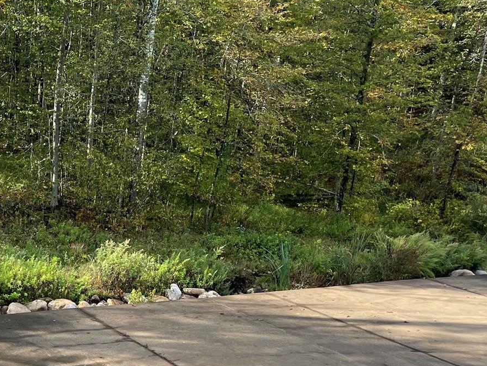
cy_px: 398
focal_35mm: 60
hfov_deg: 30.2
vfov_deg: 23.0
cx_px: 15
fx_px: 844
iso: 32
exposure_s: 1/759
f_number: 1.6
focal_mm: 4.2
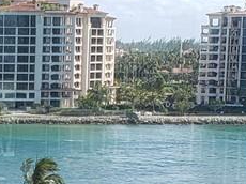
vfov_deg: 8.1
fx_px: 1285
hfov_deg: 10.7
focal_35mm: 181
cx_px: -49
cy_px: 252
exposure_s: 1/1019
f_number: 2.4
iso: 50
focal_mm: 4.3
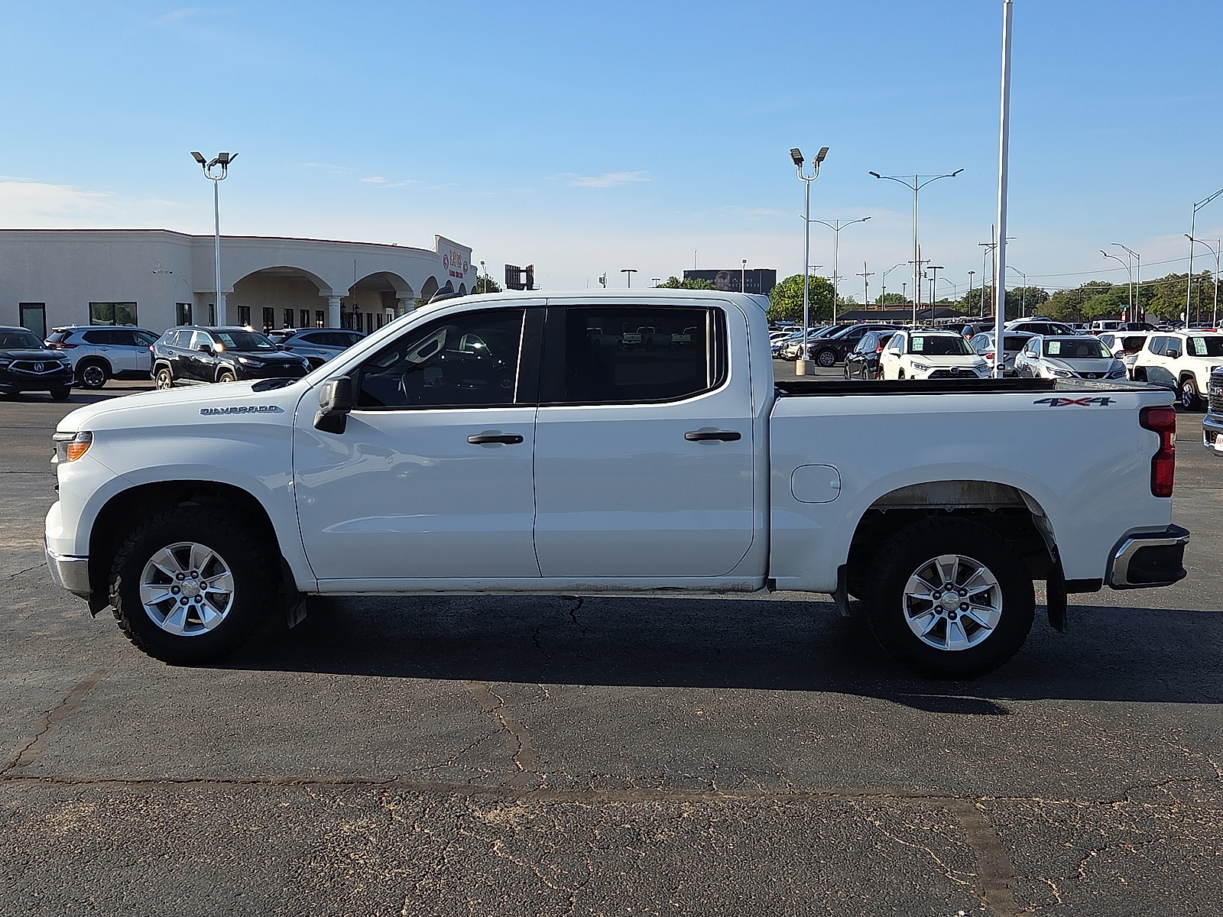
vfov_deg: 38.7
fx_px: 1307
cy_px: 458
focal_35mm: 37
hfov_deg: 50.1
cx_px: 612
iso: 76
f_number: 1.8
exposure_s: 1/5000
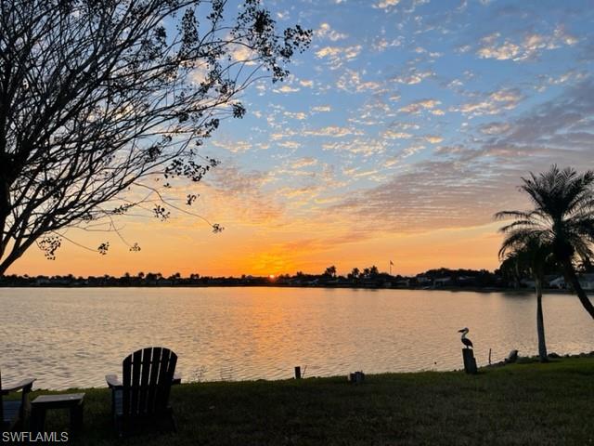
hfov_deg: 67.3
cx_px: 297
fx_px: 446
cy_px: 223
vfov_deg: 53.1
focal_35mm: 26
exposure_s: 1/1119
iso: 32
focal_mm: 5.1
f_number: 1.6
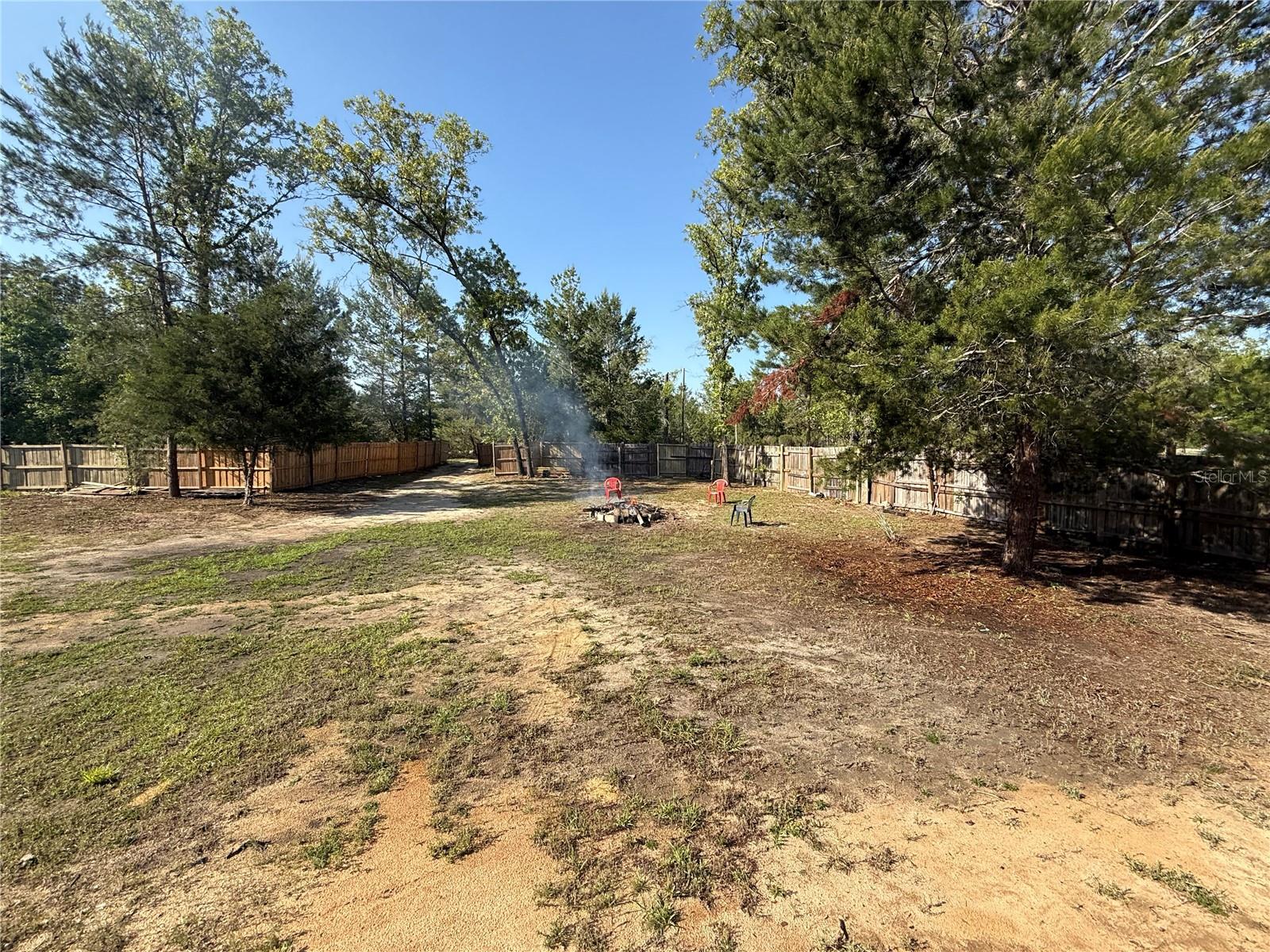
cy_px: 476
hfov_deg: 102.1
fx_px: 514
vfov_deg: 85.7
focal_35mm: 14
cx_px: 635
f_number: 2.2
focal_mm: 2.22
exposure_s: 1/1017
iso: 50
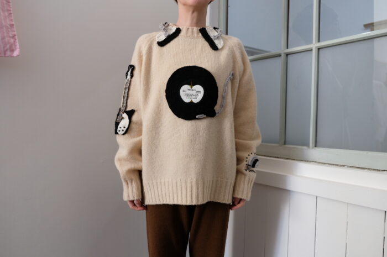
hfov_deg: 67.4
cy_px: 128
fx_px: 290
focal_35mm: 27
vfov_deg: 47.8
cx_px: 194
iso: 800
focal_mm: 18
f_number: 2.8
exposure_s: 1/125
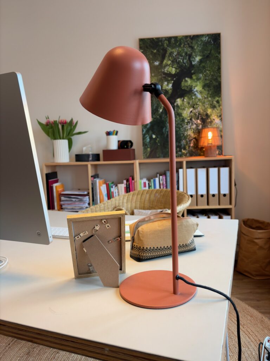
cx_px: 135
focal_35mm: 26
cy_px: 180
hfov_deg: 53.1
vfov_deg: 67.3
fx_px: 270
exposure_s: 1/60
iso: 80
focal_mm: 5.96
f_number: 1.6
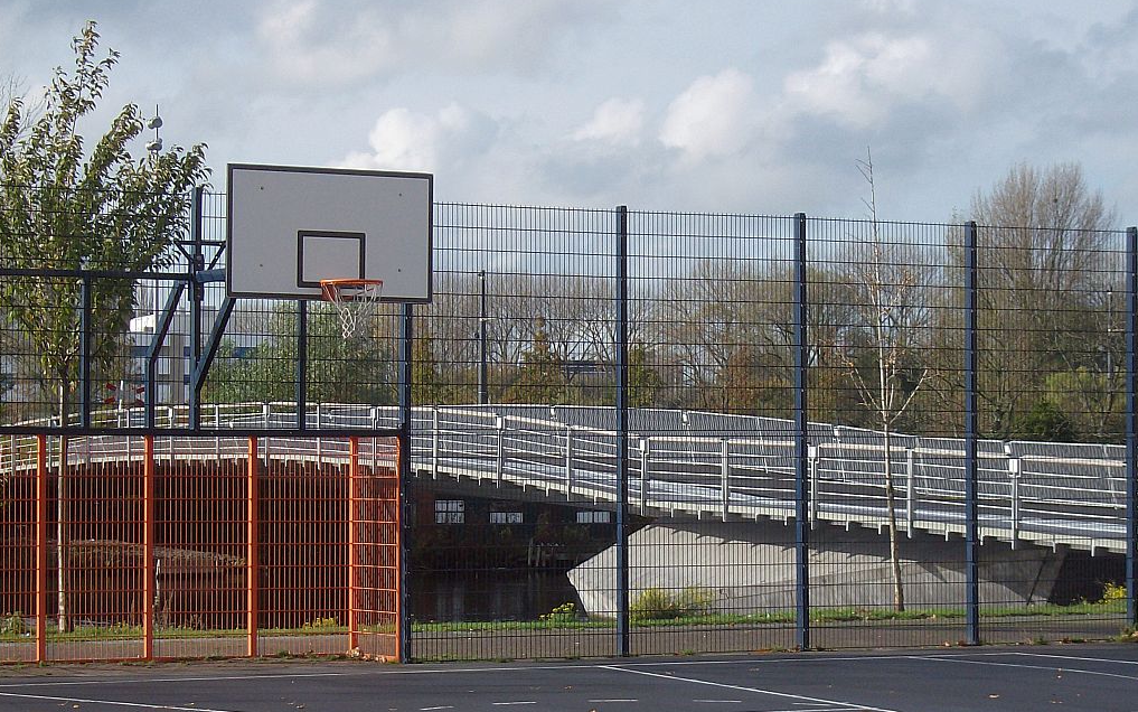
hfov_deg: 18.1
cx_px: 567
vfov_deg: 11.4
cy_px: 360
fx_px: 3567
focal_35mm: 115
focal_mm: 18
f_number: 7.8
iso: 100
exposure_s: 1/259
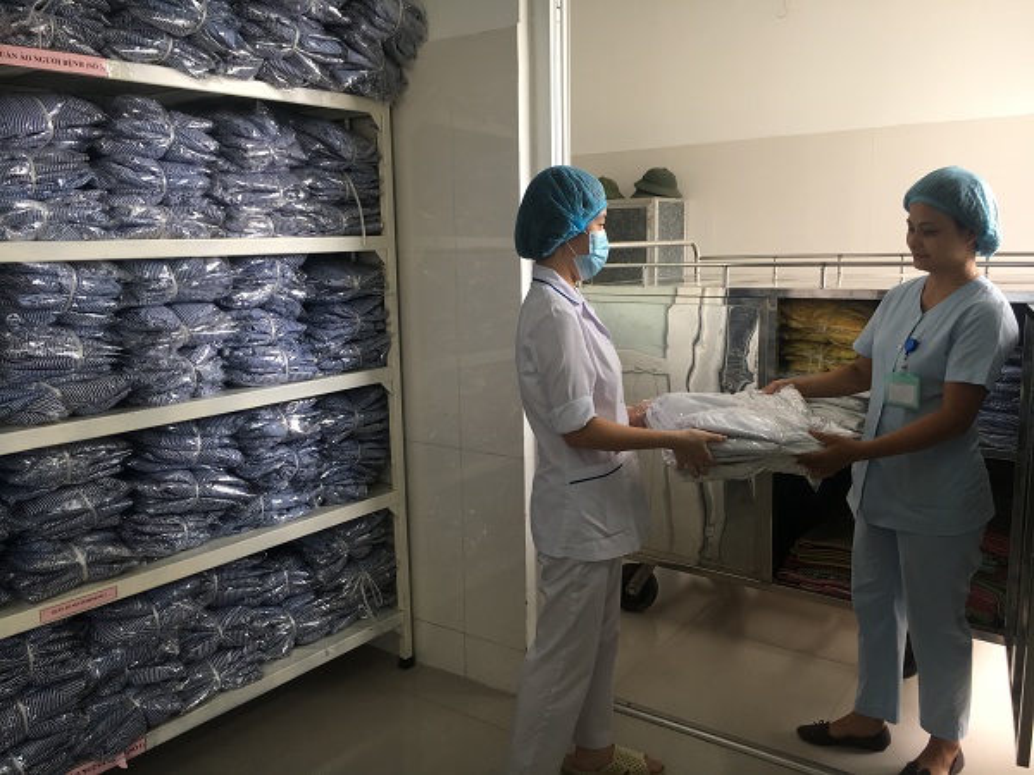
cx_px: 517
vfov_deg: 48.2
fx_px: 866
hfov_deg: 61.7
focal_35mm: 29
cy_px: 388
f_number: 2.2
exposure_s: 1/100
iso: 40
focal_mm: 4.15
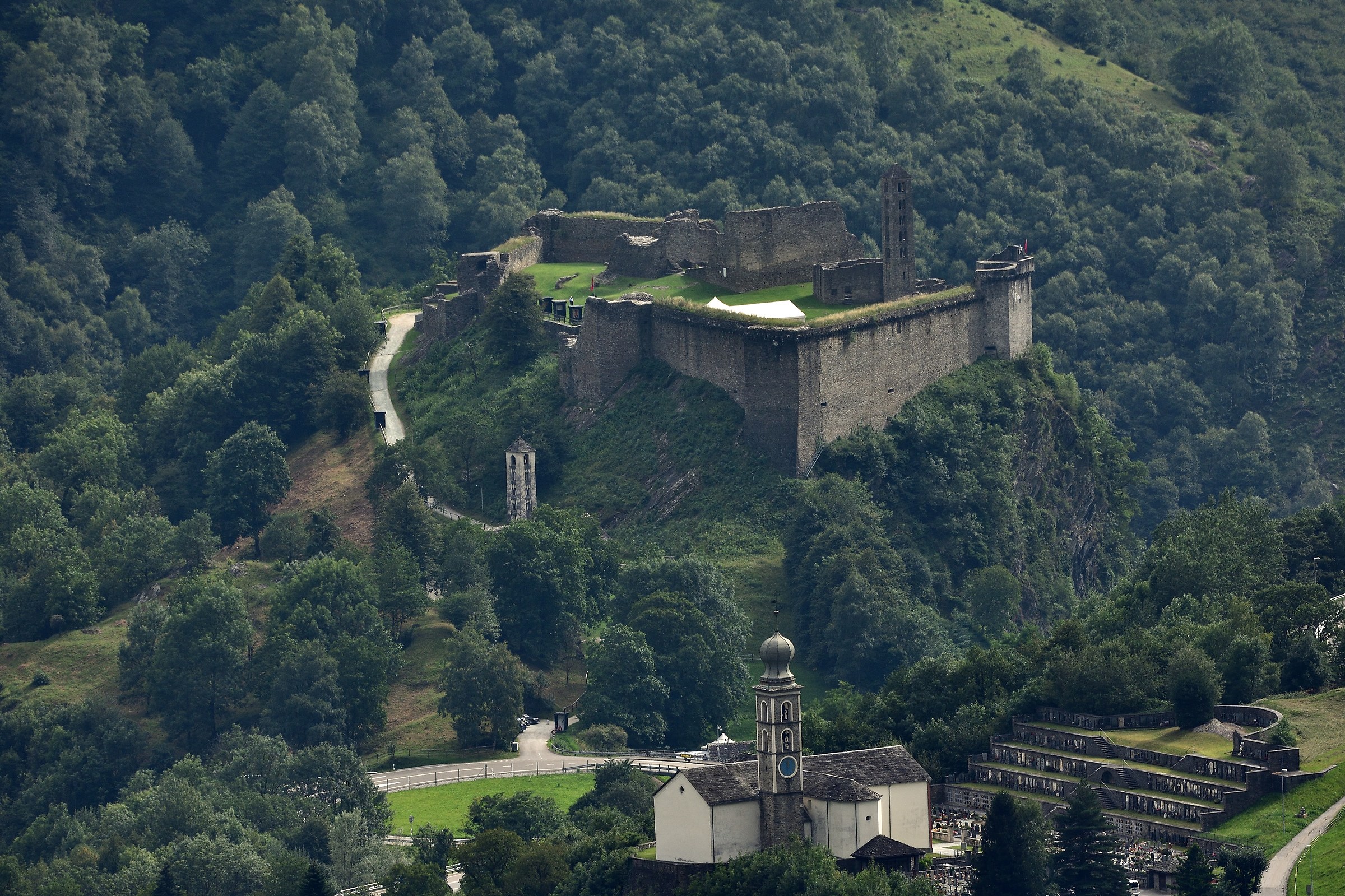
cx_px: 672
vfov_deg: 1.8
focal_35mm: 750
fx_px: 28013
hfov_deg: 2.8
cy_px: 448
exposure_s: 1/320
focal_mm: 500
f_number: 8
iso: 220
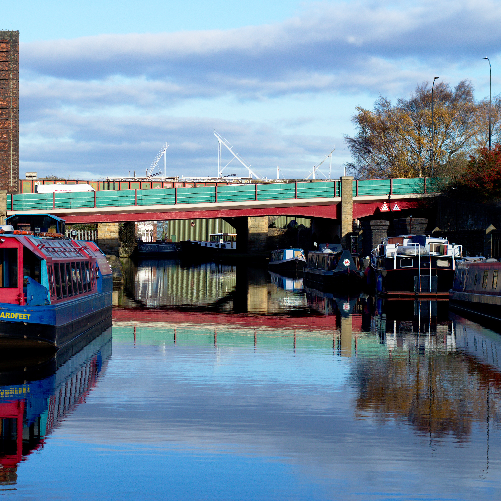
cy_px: 251
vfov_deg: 18.1
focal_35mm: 96
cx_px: 164
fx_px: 1572
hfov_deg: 18.1
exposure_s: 1/800
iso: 200
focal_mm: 50
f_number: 5.6
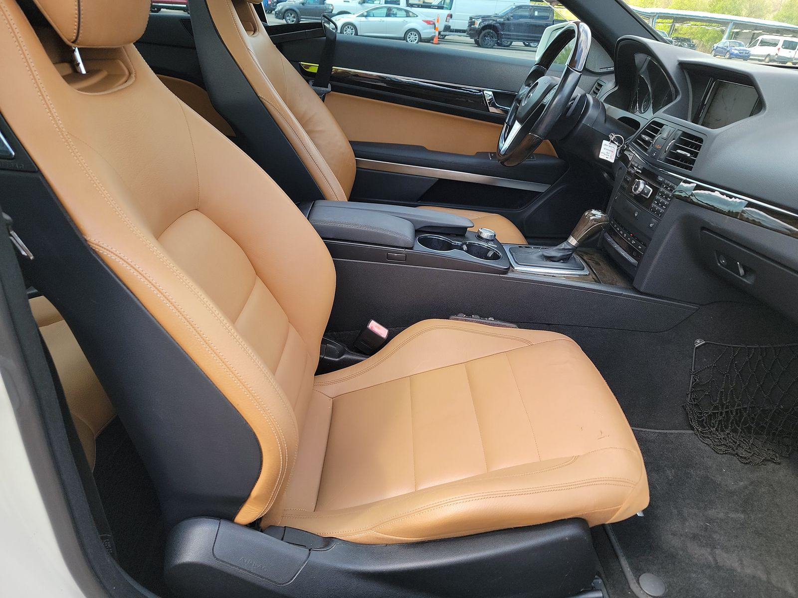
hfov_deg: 71.6
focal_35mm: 24
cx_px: 399
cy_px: 299
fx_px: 553
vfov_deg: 56.8
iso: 70
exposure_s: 1/119
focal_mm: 6.7
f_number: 1.8
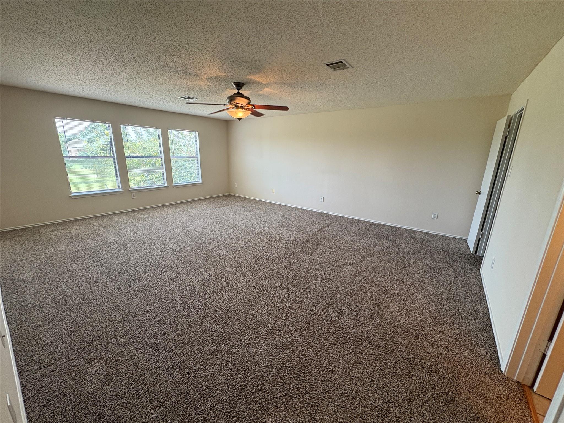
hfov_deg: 102.1
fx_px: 228
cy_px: 212
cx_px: 282
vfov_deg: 85.7
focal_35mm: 14
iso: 160
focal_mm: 2.22
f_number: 2.2
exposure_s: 1/120
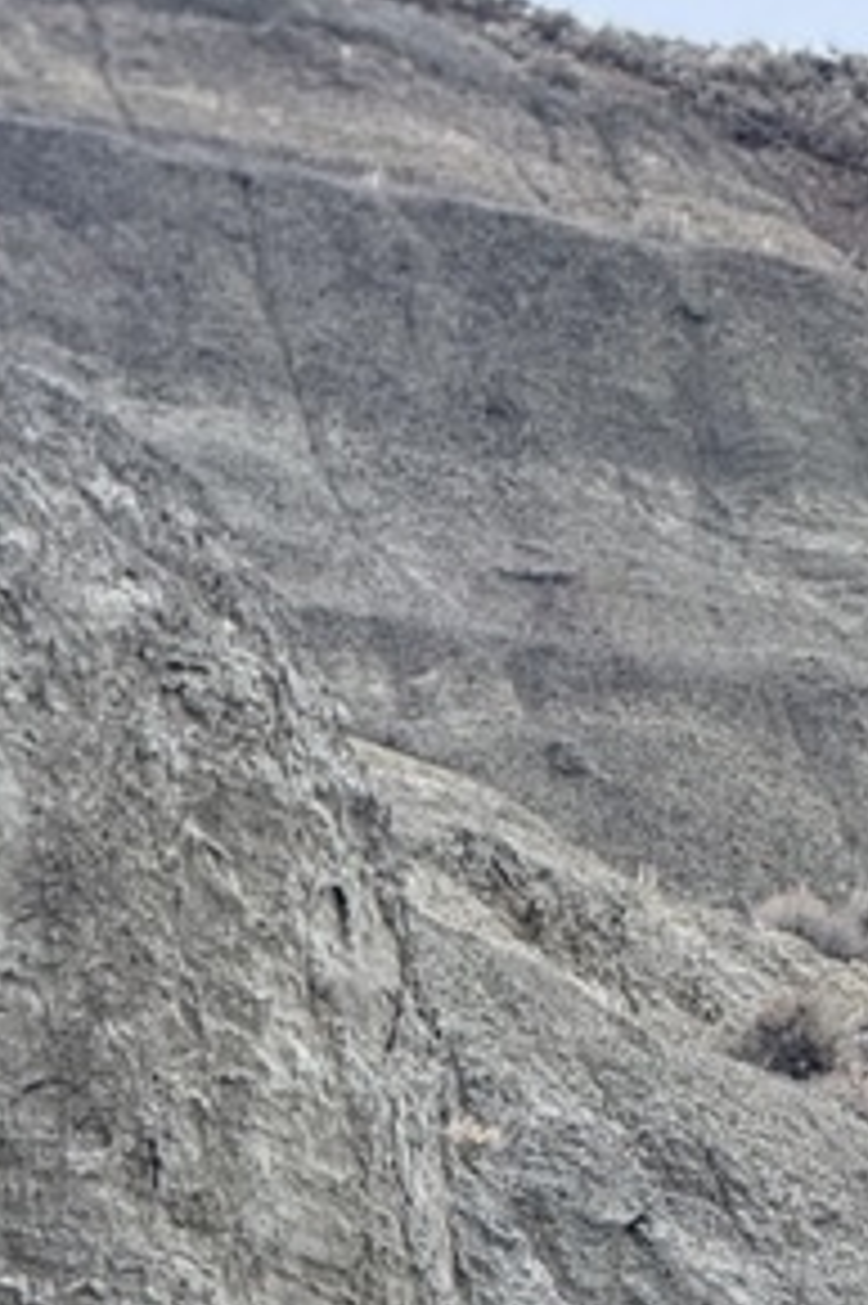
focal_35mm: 441
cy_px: 2223
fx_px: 15967
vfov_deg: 4.6
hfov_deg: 3.1
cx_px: 1336
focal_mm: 15.66
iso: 80
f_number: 2.8
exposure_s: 1/99
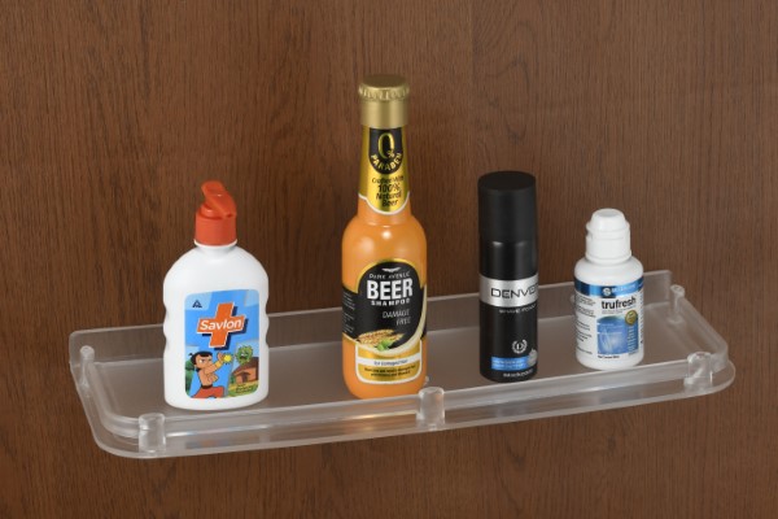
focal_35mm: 127
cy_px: 260
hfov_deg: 16.1
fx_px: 2744
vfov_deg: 10.8
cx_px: 389
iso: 125
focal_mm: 85
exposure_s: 1/30
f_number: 16
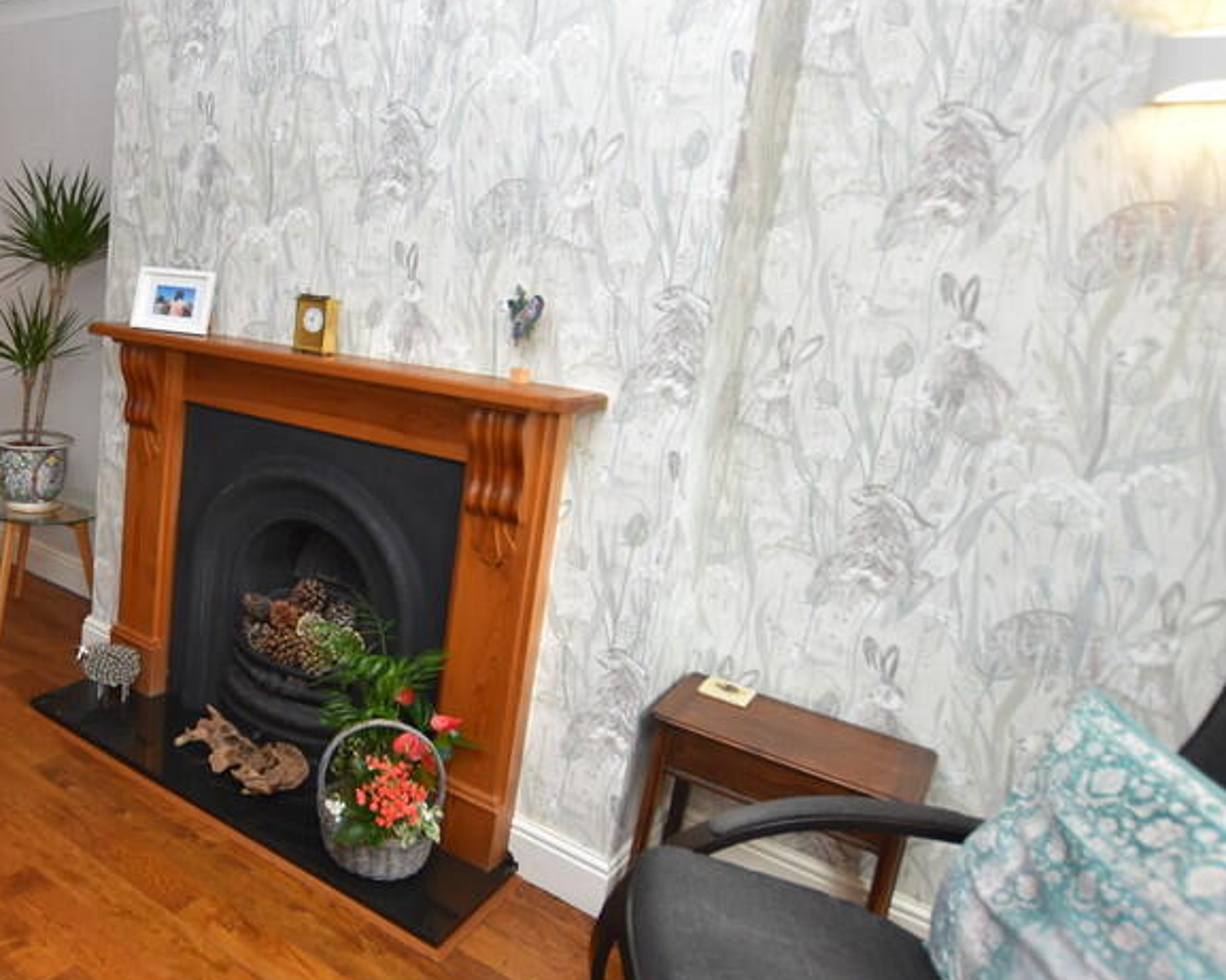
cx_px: 183
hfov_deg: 60.4
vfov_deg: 56.5
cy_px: 409
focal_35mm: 25
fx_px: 907
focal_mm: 10
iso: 400
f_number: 4
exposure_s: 1/60
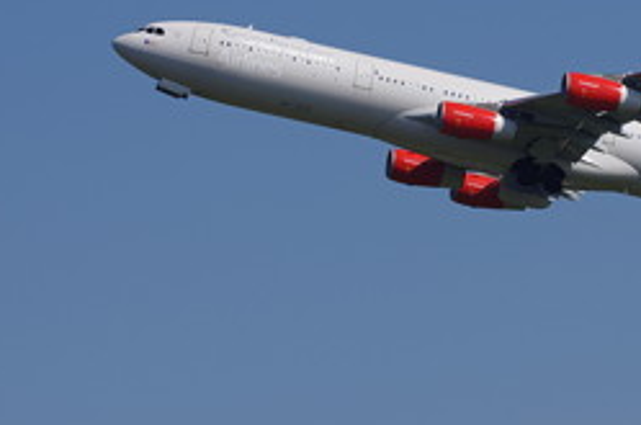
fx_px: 8193
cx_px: 523
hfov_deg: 4.5
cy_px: 91
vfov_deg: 3.0
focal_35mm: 461
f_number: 8
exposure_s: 1/640
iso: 160
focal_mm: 170
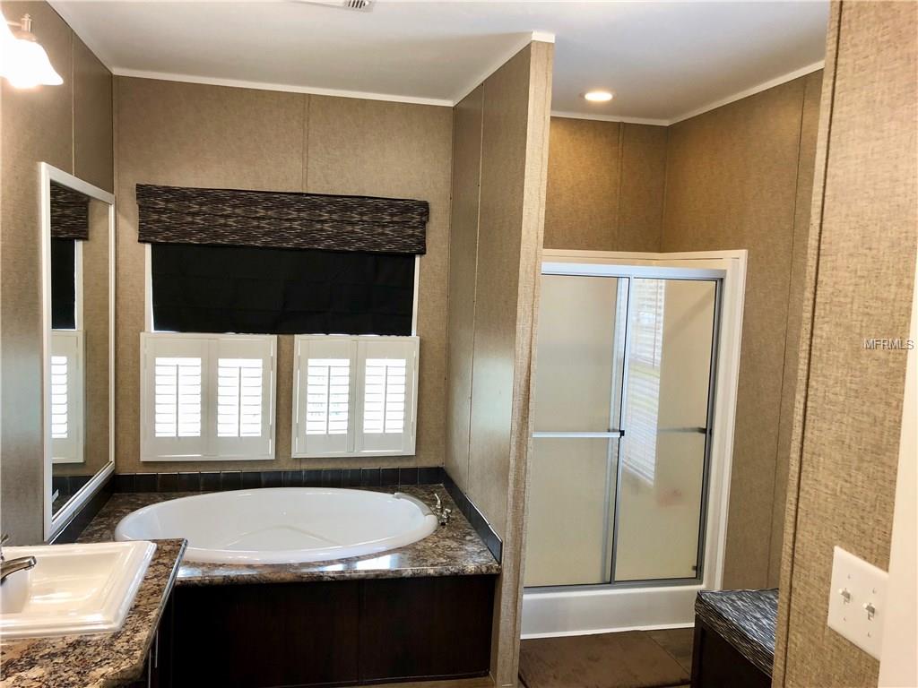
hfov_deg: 63.4
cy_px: 344
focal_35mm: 28
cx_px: 459
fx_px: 743
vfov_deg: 49.7
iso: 40
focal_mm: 4
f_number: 1.8
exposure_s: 1/20
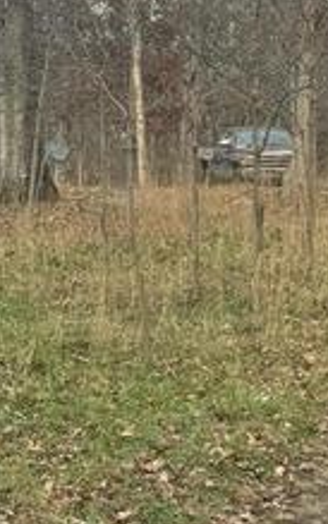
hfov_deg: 8.6
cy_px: 132
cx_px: 532
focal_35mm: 149
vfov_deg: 14.0
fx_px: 2130
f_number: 1.78
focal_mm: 6.76
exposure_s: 1/707
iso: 64
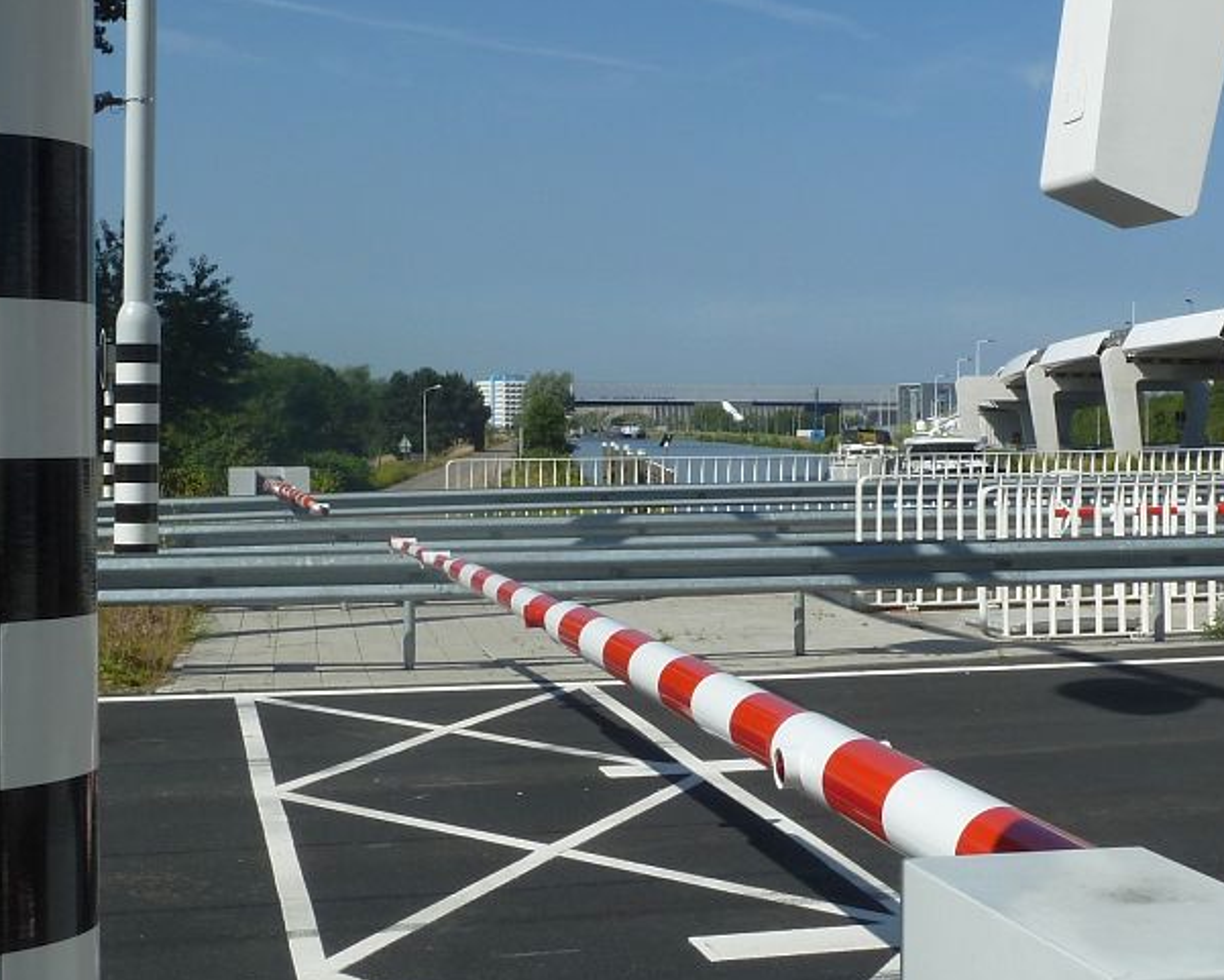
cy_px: 410
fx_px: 2101
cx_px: 727
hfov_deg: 32.4
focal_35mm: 58
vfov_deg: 26.2
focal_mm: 5.7
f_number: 5.6
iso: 80
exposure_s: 1/500
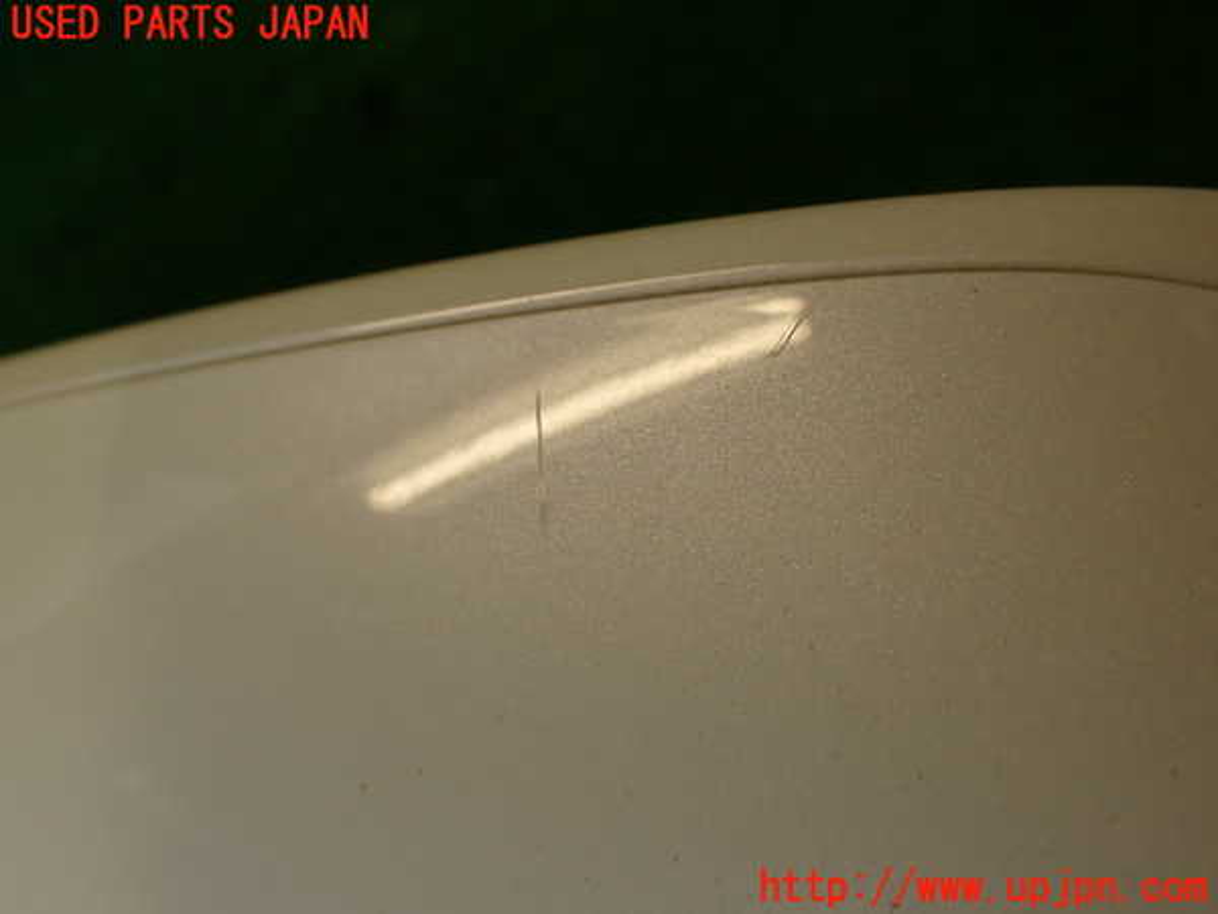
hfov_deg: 56.8
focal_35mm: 32
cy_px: 457
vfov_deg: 44.2
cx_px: 609
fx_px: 1126
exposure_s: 1/80
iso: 100
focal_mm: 5.79
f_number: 3.2
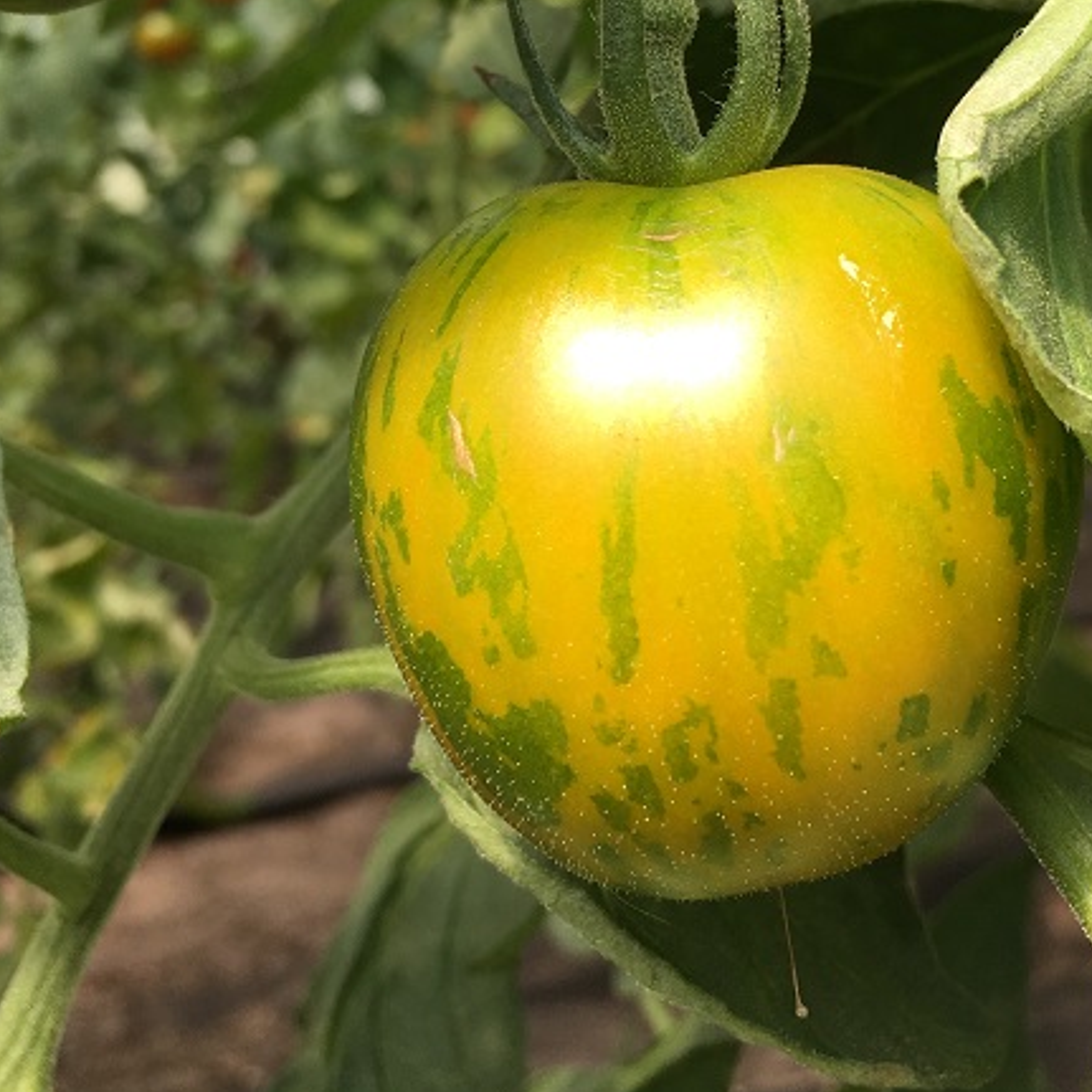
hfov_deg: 35.3
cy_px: 204
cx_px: 589
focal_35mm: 48
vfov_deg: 34.2
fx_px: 1713
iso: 25
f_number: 2.2
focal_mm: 4.15
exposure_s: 1/382
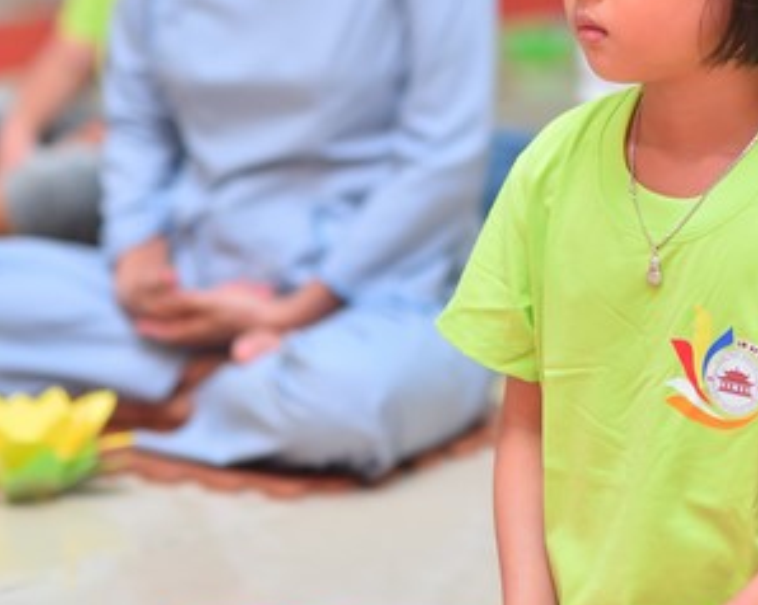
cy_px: 196
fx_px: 3901
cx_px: 464
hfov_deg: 11.1
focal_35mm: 174
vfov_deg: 8.9
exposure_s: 1/100
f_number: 2.8
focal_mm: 85
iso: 500
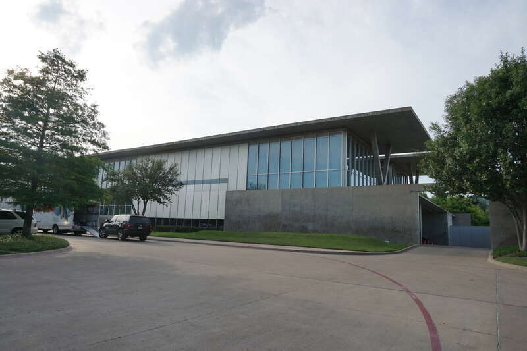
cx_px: 264
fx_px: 351
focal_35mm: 24
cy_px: 176
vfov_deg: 53.1
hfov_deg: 73.8
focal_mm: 16
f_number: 9
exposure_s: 1/160
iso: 100
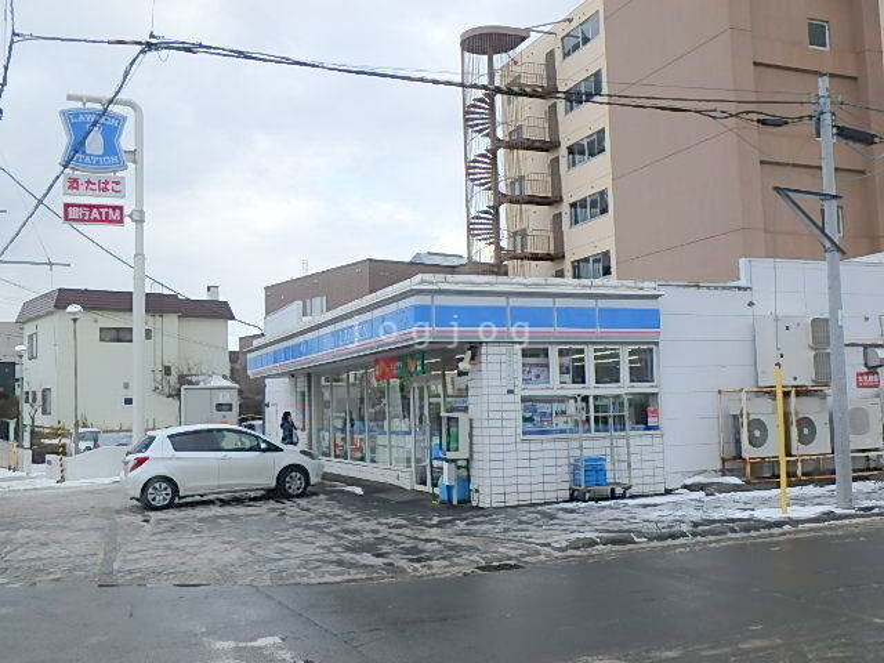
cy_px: 332
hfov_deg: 51.4
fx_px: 919
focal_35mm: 36
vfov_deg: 39.7
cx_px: 442
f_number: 5
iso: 125
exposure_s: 1/250
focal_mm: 6.4
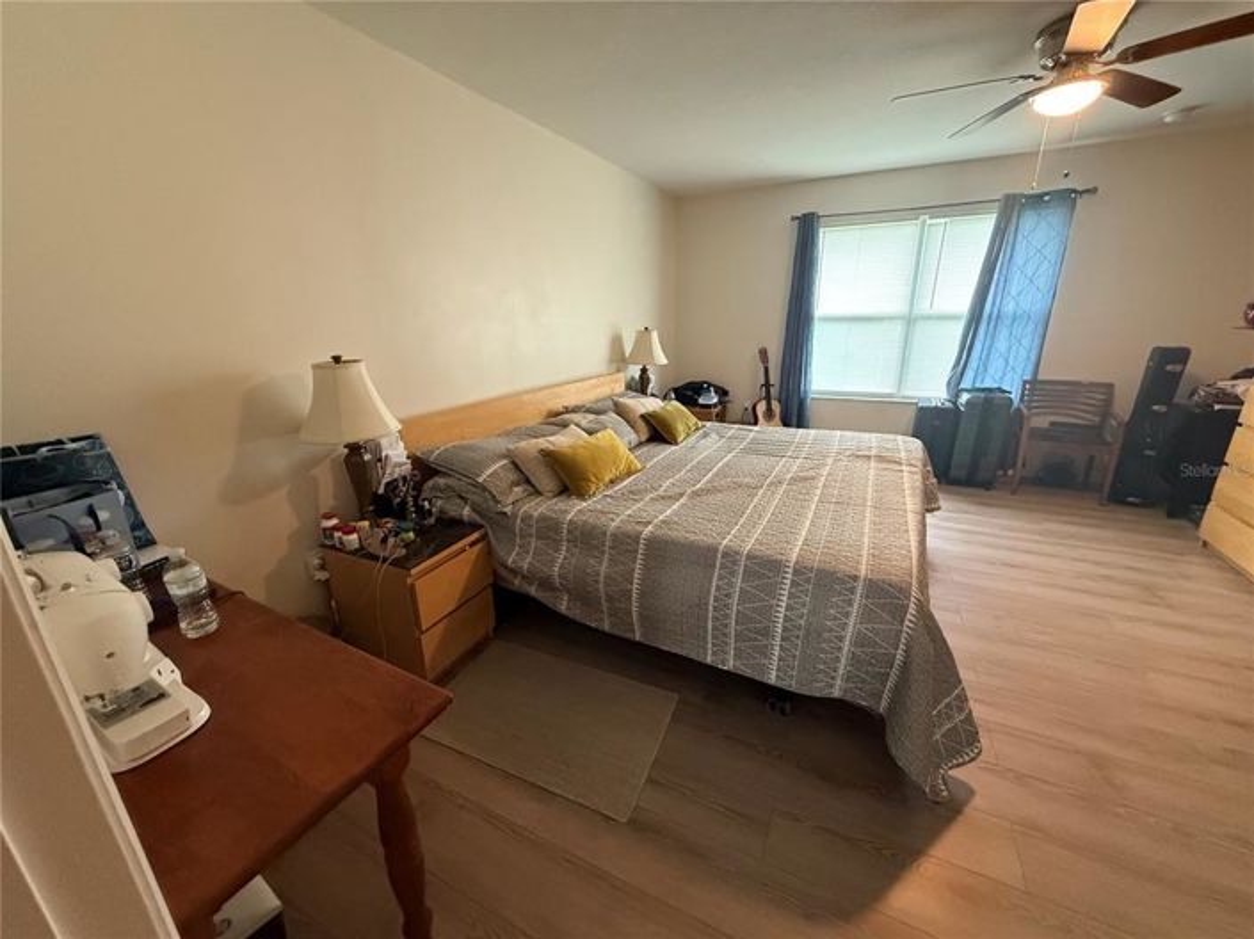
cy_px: 470
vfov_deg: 85.6
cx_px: 627
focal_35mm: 14
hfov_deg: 102.1
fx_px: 507
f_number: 2.2
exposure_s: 1/60
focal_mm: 2.22
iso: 640
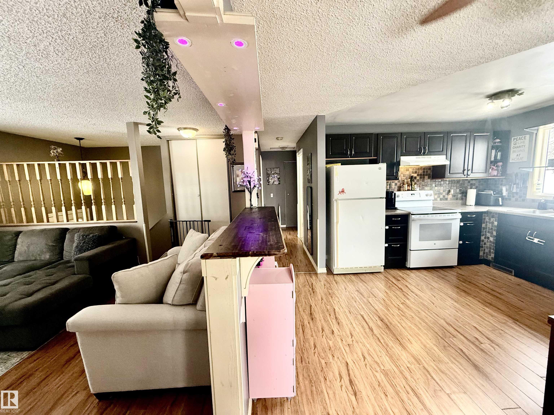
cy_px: 208
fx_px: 224
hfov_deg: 102.1
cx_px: 277
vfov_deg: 85.7
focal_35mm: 14
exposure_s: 1/120
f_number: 2.2
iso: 320
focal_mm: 2.22
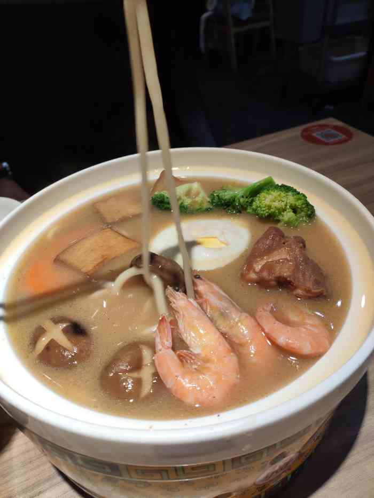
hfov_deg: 54.9
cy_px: 249
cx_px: 187
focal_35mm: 25
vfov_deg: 69.4
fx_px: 360
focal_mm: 4.74
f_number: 1.79
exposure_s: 1/50
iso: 167
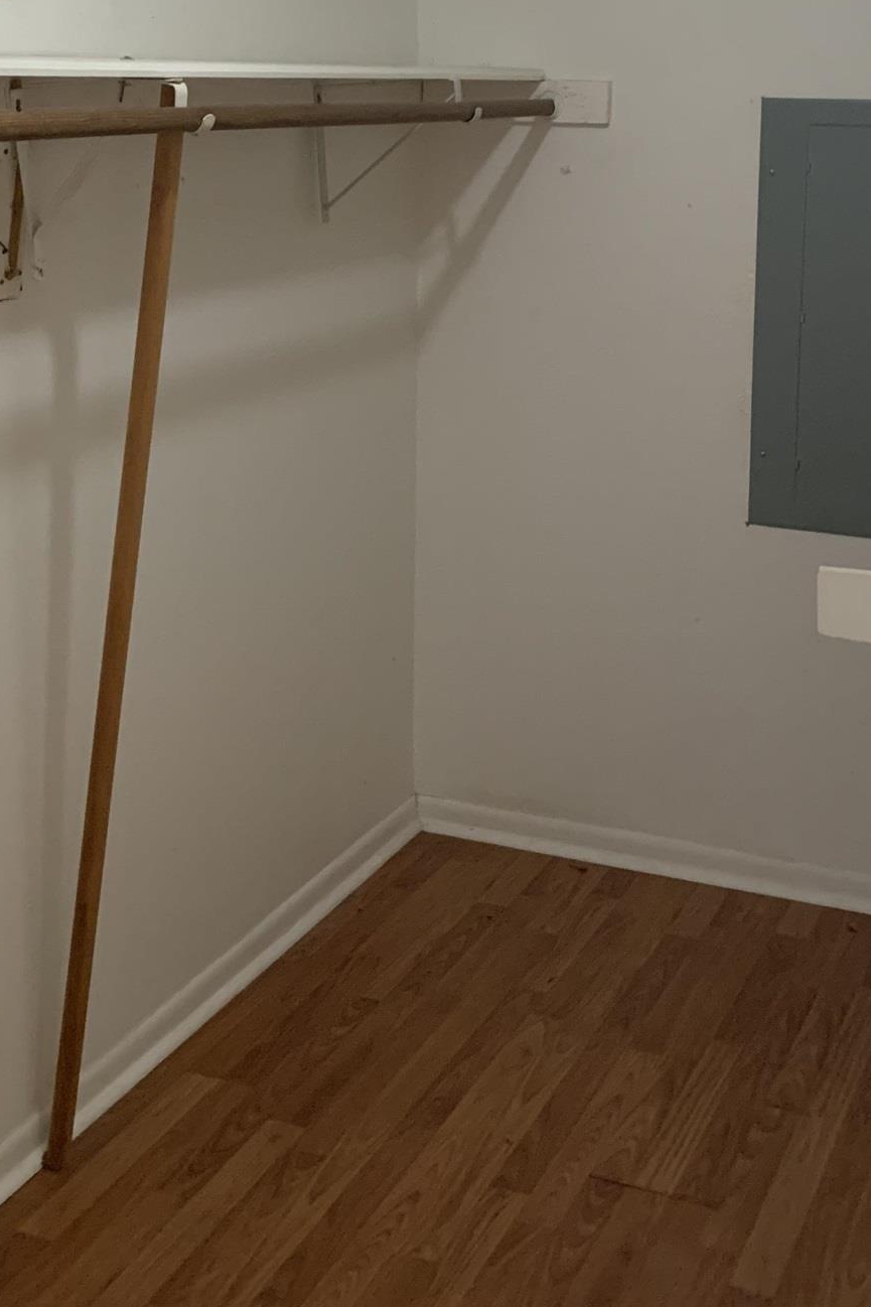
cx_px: 576
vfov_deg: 39.9
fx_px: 1742
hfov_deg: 27.9
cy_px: 314
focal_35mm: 48
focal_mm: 4.25
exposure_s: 1/60
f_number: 1.8
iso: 320
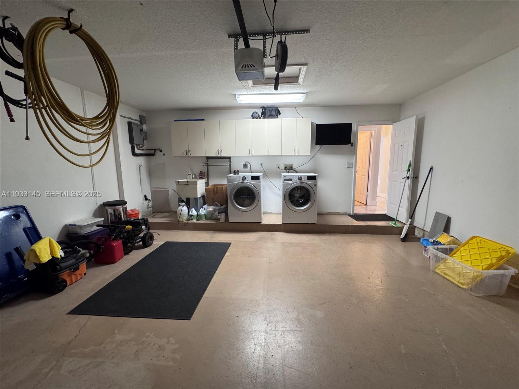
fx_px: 210
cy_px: 194
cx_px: 260
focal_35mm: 14
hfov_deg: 102.1
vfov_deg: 85.7
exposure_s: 1/120
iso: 320
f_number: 2.2
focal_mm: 2.22
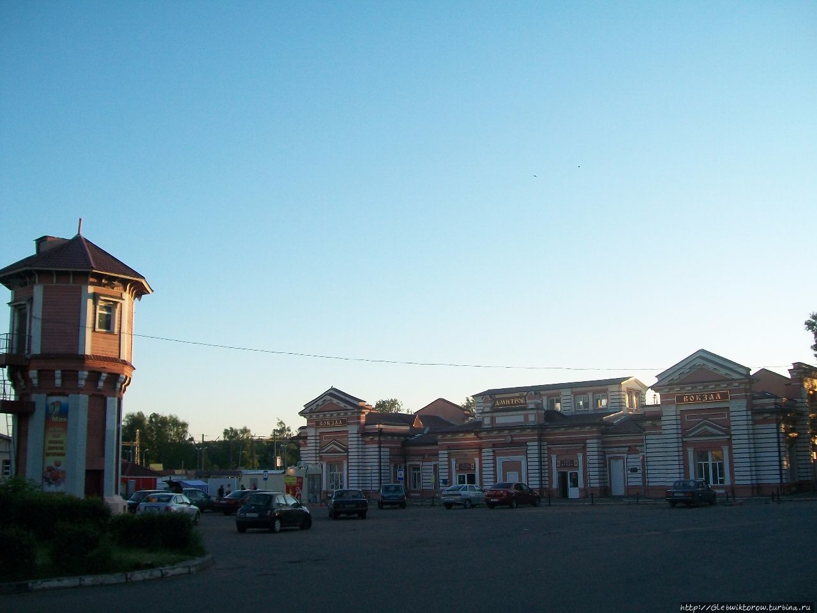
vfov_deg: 39.7
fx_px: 850
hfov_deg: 51.4
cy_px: 306
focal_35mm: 36
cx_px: 408
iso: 80
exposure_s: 1/400
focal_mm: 6
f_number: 2.7
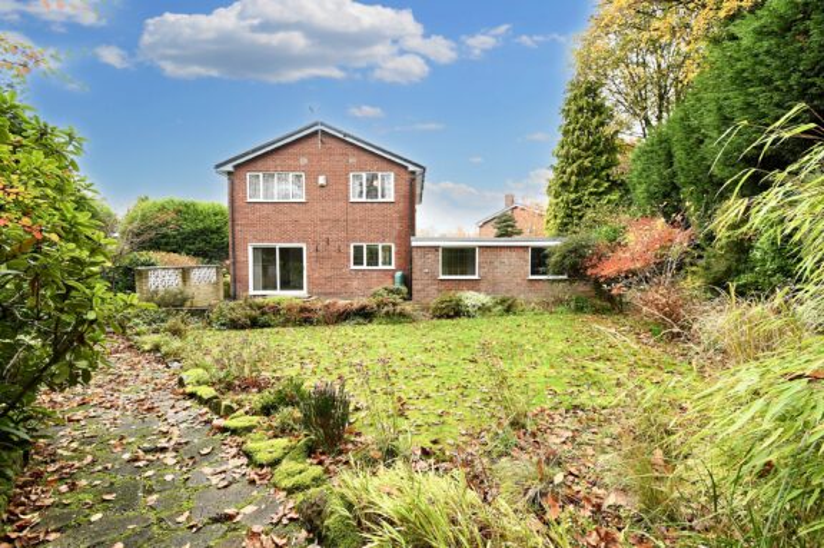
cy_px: 274
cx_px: 412
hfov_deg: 100.4
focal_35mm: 15
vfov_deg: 77.2
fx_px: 343
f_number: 10
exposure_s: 1/100
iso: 1600
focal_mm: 10
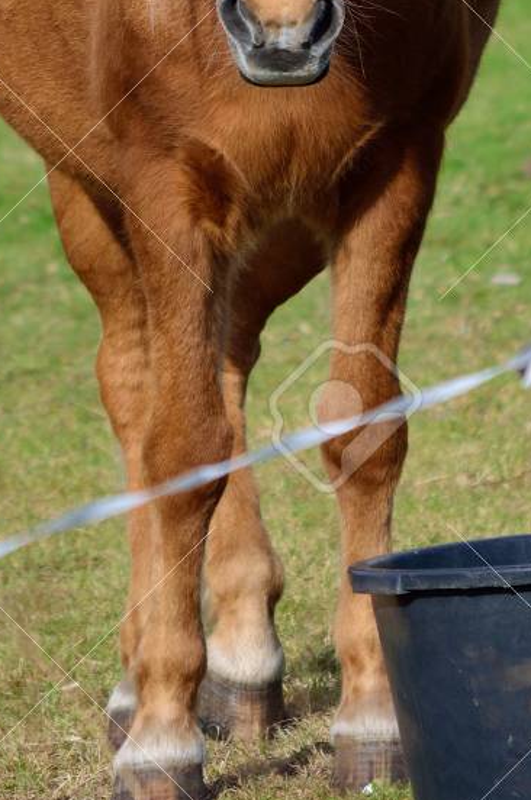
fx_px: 15678
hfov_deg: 1.9
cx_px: 281
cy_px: 139
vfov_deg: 2.9
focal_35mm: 706
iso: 200
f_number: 6.3
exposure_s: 1/640
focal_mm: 200
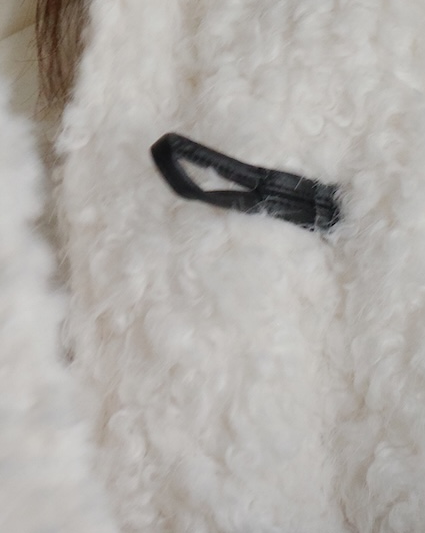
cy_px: -99
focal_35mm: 139
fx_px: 2187
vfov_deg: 13.5
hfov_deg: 11.0
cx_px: -18
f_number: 2.8
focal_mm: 18.3
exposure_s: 1/30
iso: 800
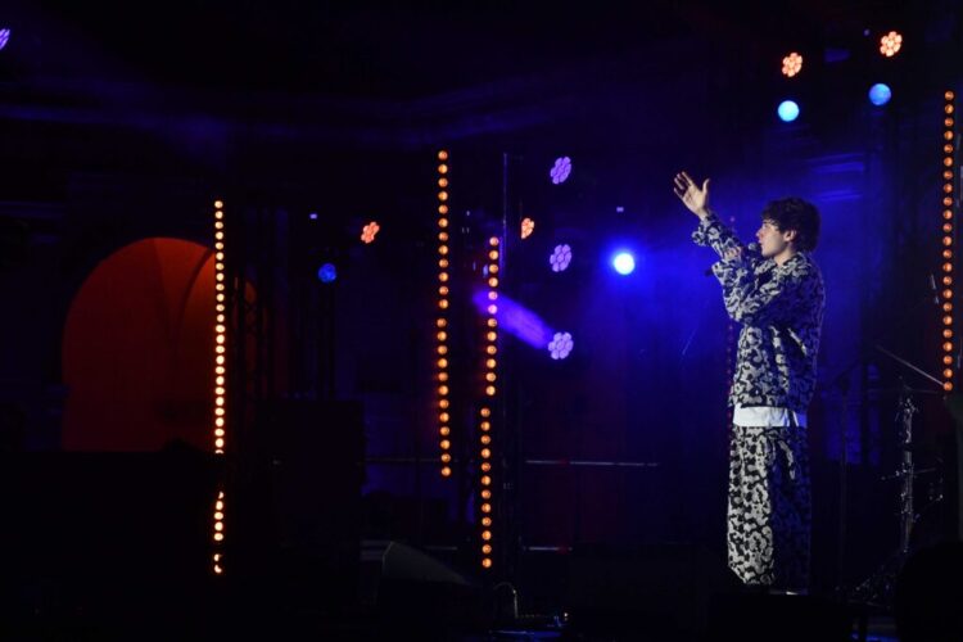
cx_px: 482
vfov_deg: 9.4
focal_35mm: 146
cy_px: 321
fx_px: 3905
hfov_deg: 14.1
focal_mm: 122
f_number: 13
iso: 5000
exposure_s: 1/200
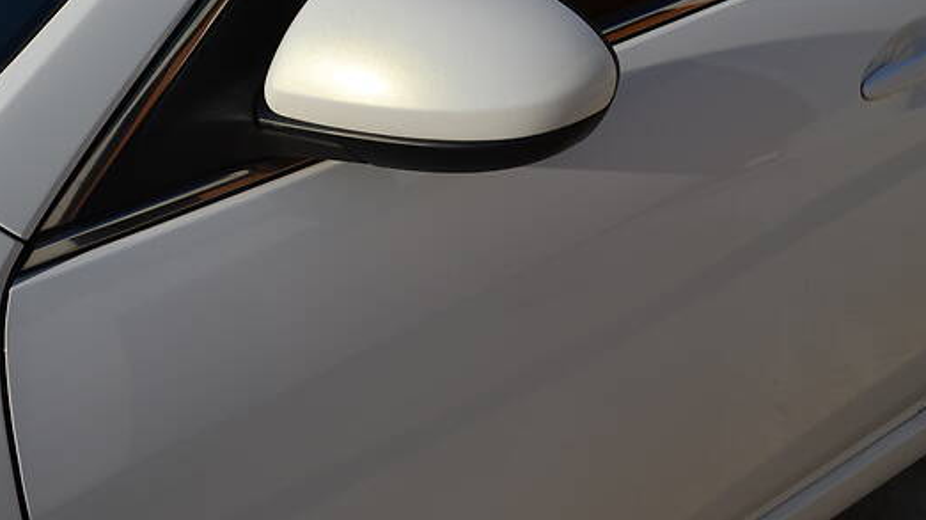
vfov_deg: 22.4
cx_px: 334
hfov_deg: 38.9
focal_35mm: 53
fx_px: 1301
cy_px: 127
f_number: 9
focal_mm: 22
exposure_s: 1/320
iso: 100
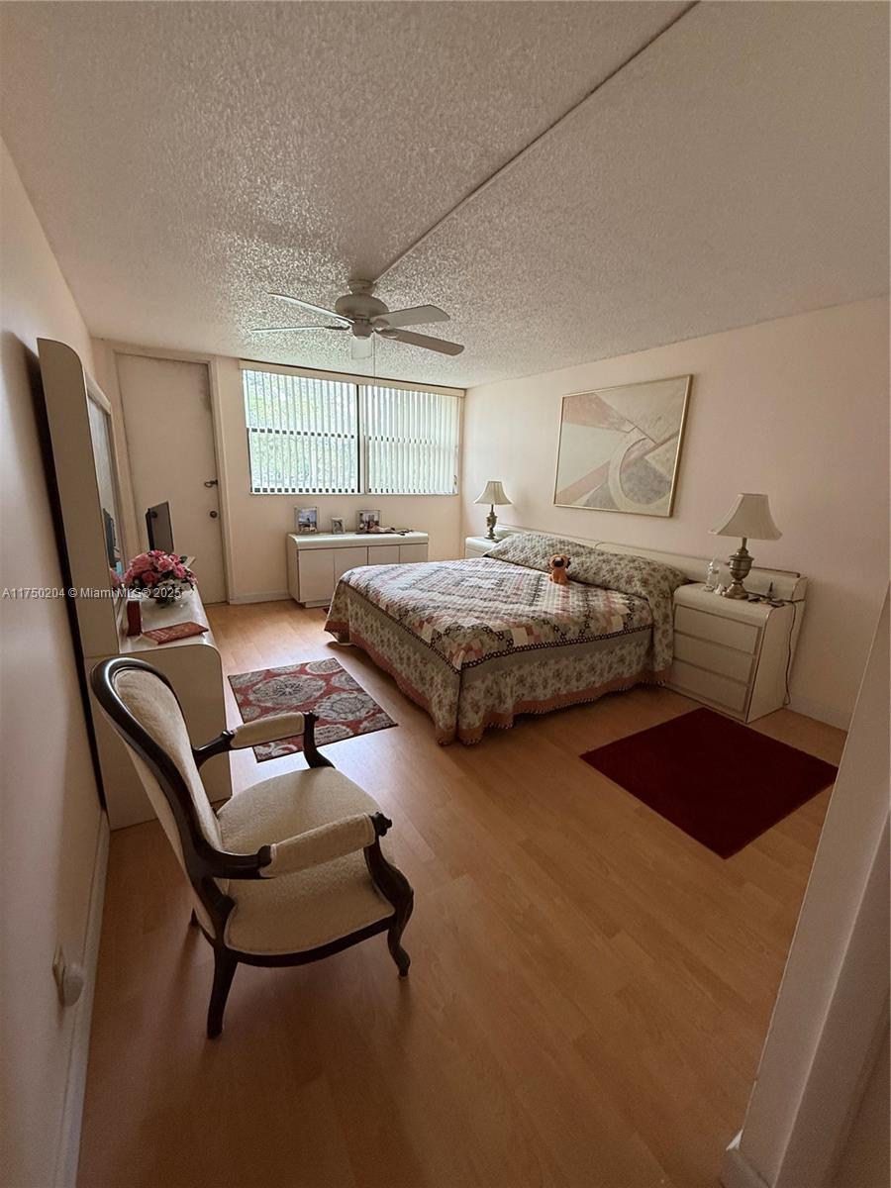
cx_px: 446
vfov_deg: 102.1
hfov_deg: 85.7
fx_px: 480
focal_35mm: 14
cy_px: 594
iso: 250
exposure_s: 1/60
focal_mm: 2.22
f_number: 2.2
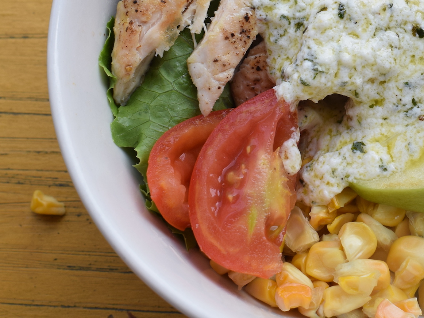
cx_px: 361
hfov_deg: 21.9
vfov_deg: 16.6
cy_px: 42
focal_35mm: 88
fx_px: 1078
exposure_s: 1/250
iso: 220
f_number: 8
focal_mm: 24
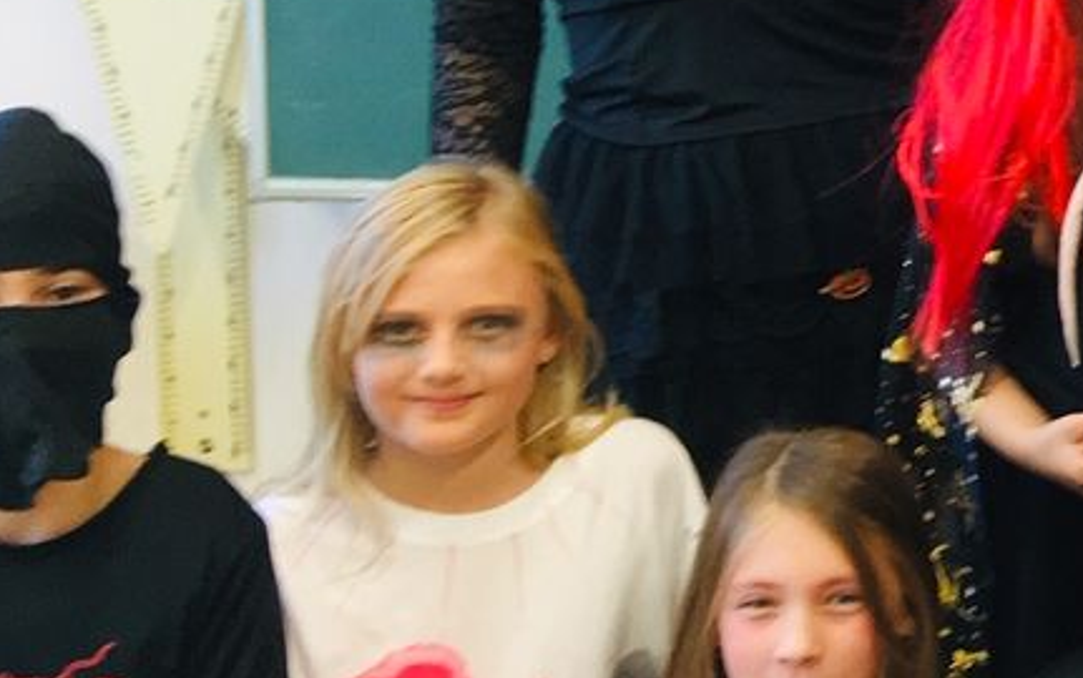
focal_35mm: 114
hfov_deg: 16.1
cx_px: 1799
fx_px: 3367
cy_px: -138
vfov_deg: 11.3
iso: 50
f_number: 2.2
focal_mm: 4.15
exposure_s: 1/33
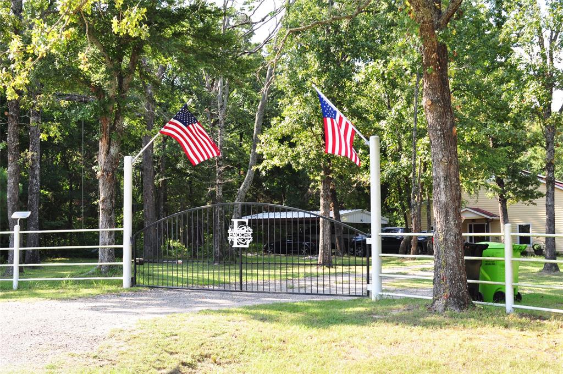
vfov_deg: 25.7
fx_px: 820
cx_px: 282
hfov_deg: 37.9
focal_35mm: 52
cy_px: 187
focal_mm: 35
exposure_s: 1/125
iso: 200
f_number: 5.6
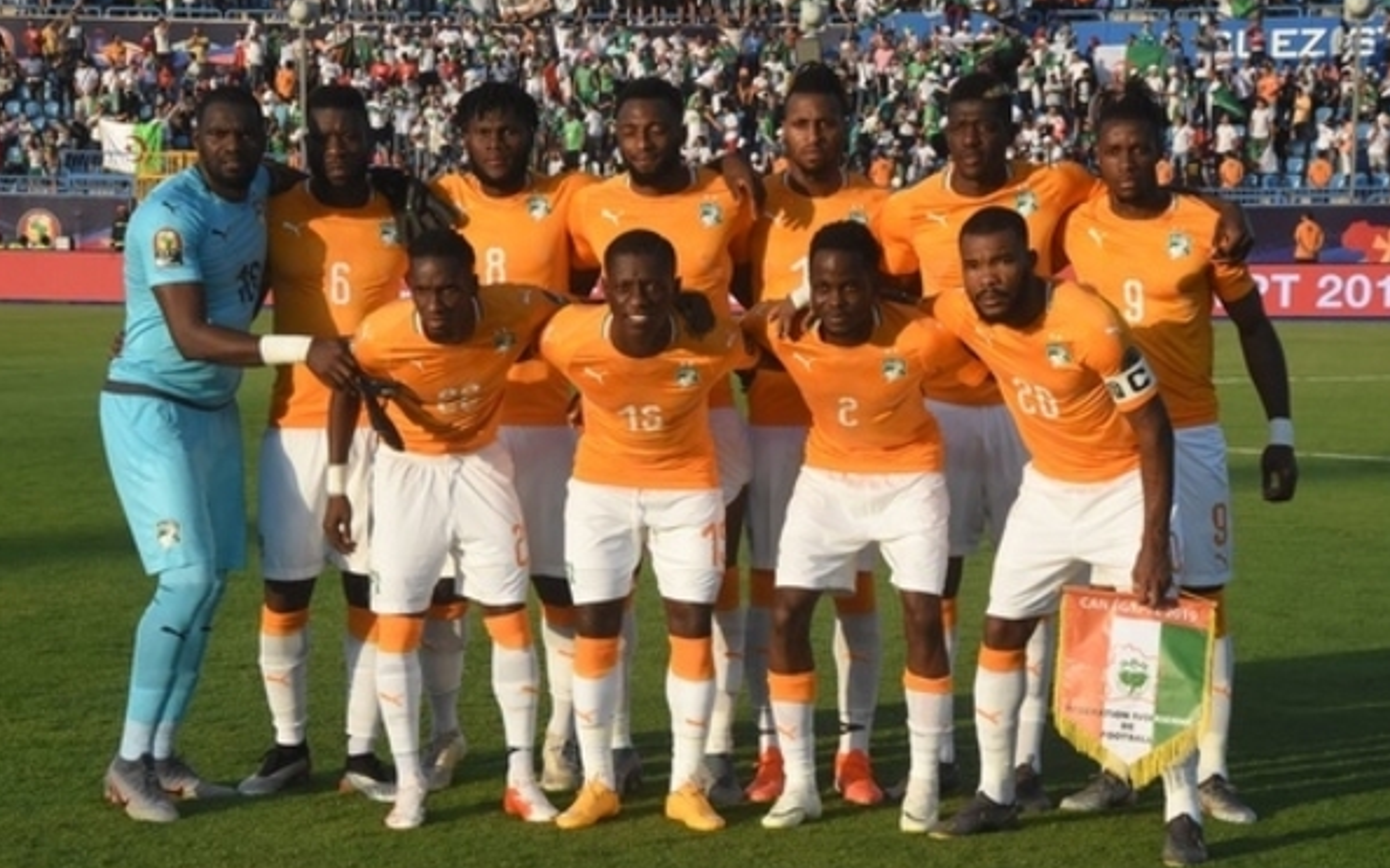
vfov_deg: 12.8
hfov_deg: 20.4
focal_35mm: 102
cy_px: 435
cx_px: 691
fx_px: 3863
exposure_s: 1/500
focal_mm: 66
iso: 1600
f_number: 20
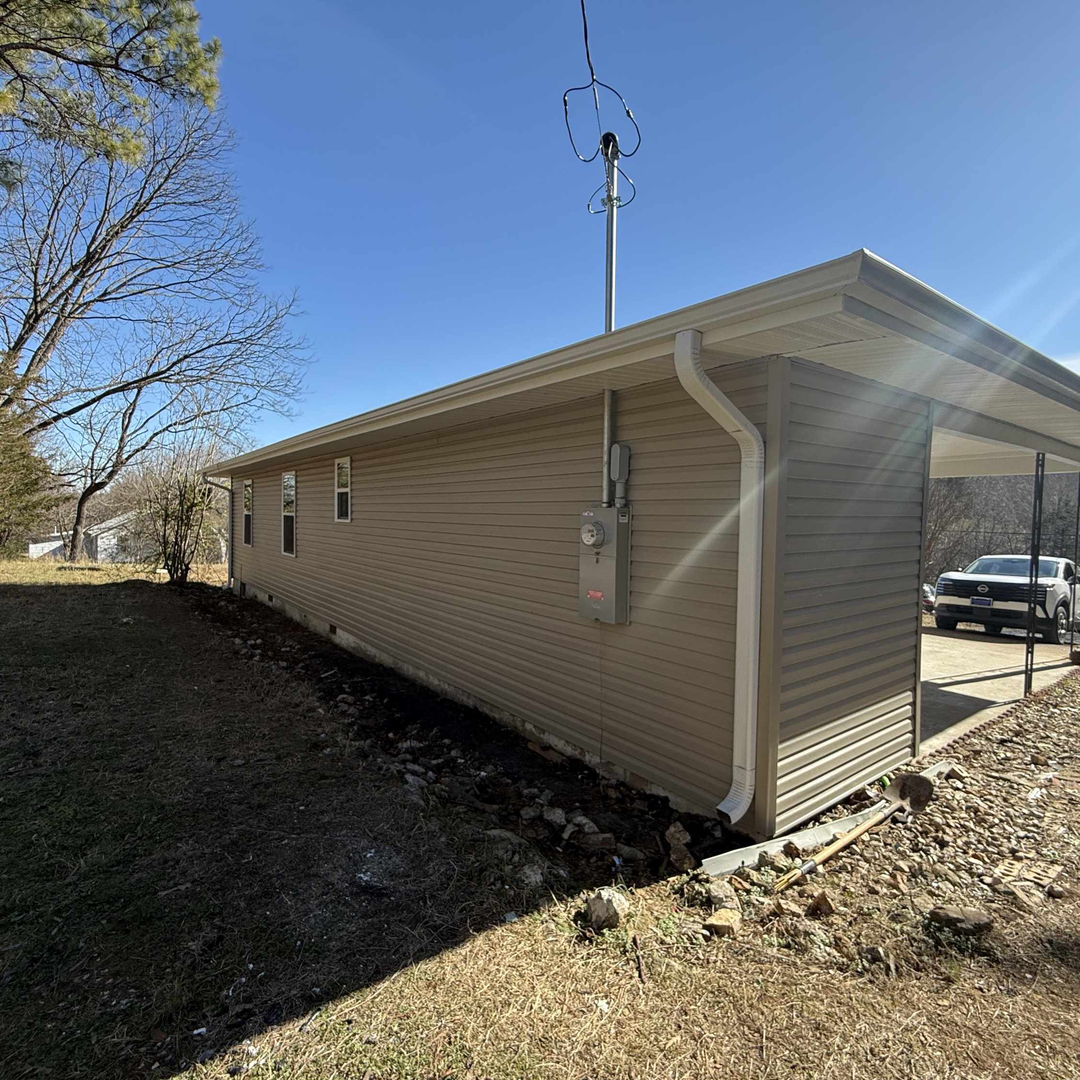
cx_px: 546
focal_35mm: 17
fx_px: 600
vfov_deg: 84.0
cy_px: 533
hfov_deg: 84.0
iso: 50
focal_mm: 2.22
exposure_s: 1/602
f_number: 2.2
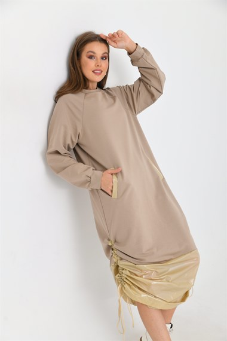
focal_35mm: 48
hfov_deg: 28.1
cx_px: 114
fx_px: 454
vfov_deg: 41.1
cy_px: 170
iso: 100
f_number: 5.6
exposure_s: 1/125
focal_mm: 48
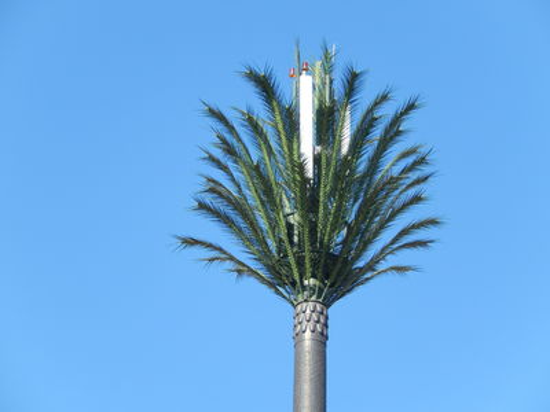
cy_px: 206
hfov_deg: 11.7
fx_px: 2685
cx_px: 275
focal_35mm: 169
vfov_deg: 8.8
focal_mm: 30.3
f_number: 5.7
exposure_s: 1/250
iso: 125
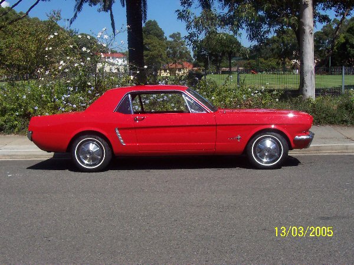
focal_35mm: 46
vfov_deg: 31.5
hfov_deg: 41.2
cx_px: 177
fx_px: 470
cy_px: 132
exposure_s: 1/750
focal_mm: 7
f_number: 5.6
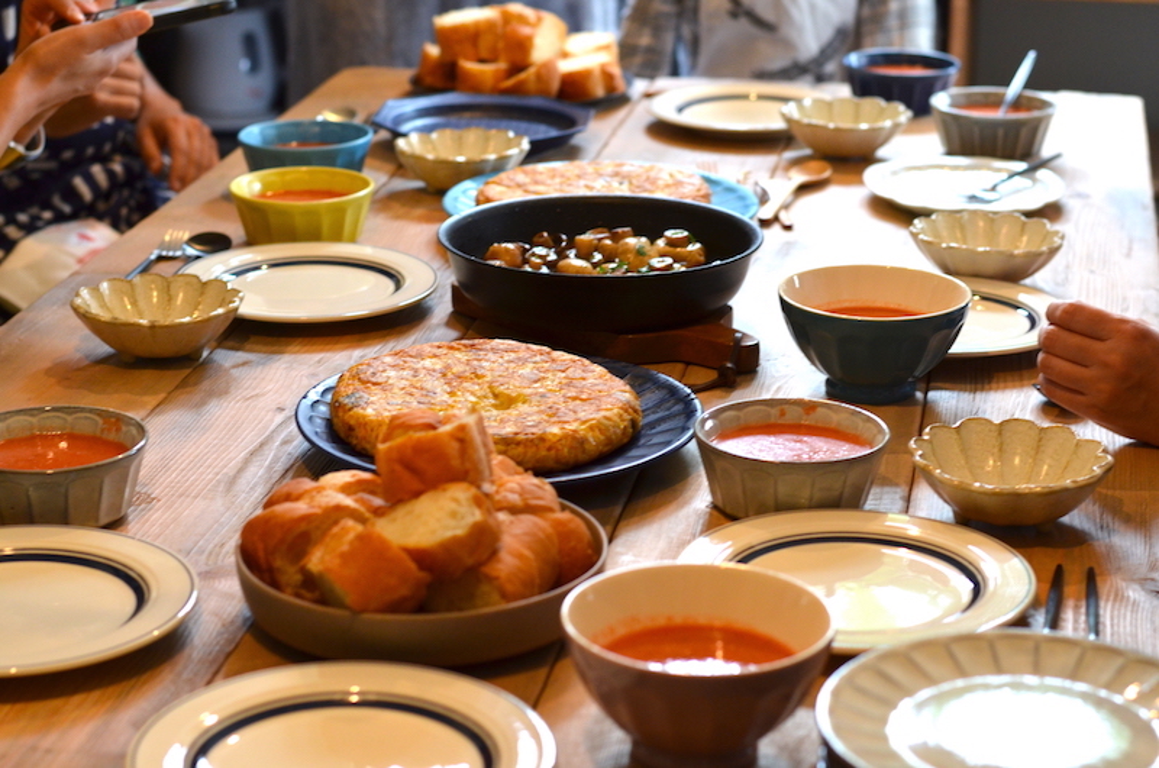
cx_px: 580
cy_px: 384
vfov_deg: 18.1
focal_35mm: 75
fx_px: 2410
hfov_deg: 27.0
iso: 800
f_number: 4
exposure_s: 1/60
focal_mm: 50
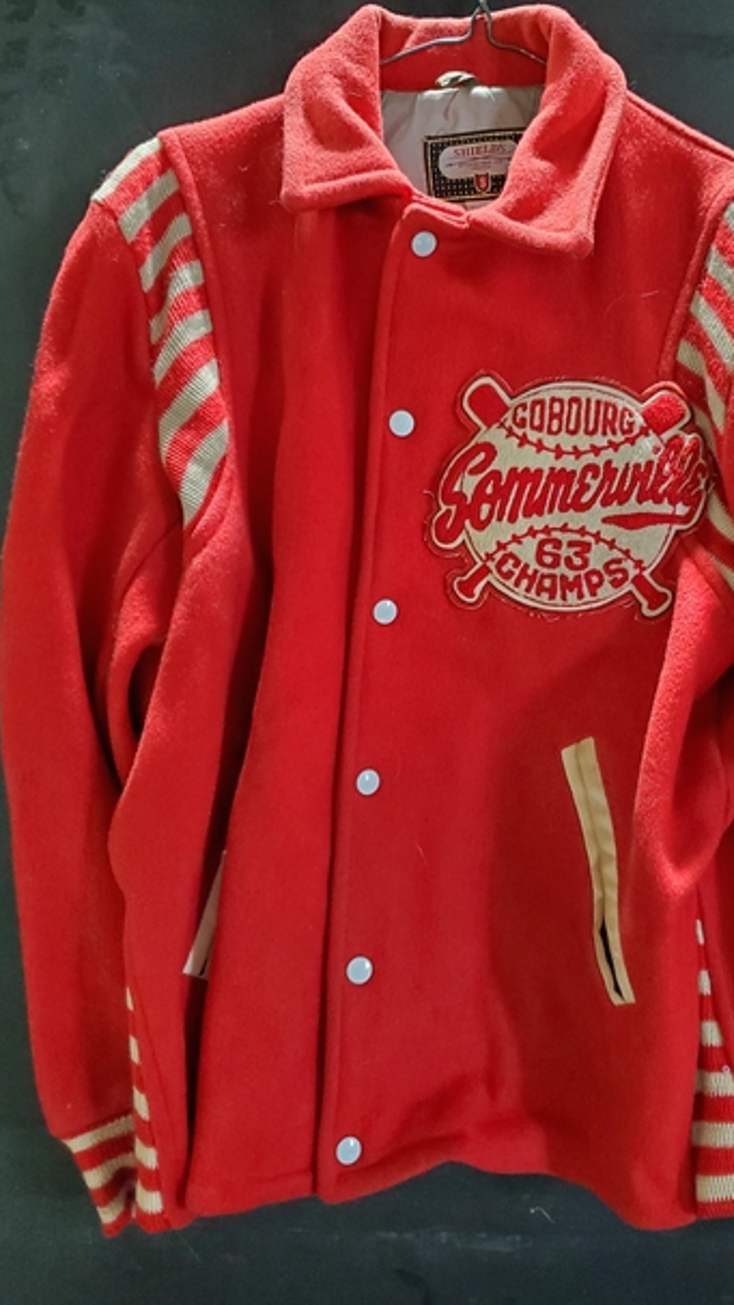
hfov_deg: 39.9
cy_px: 646
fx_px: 1003
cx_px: 468
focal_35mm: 29
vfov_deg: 66.1
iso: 640
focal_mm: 4.3
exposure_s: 1/39
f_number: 1.5
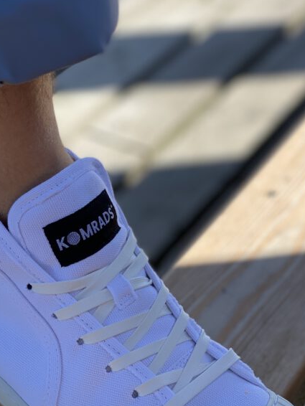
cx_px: 130
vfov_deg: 20.8
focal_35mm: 94
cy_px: 247
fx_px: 1103
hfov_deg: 15.7
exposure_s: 1/922
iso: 20
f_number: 2
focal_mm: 6
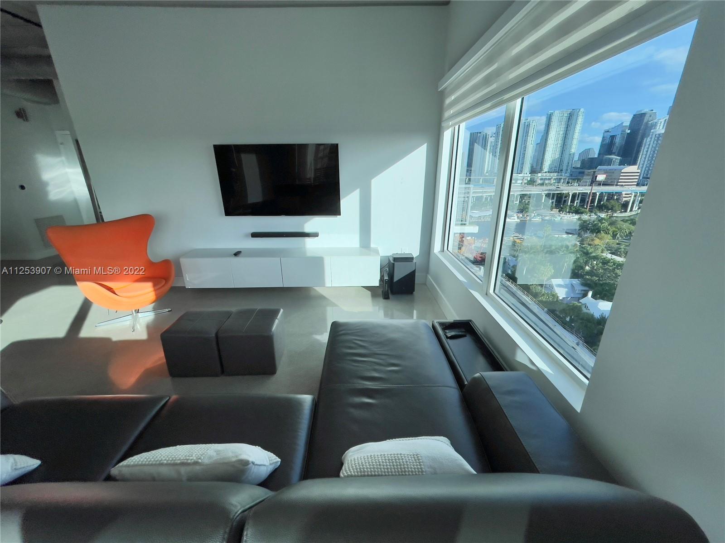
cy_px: 272
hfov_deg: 106.2
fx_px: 272
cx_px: 362
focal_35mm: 13
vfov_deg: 89.9
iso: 25
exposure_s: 1/685
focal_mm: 1.54
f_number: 2.4
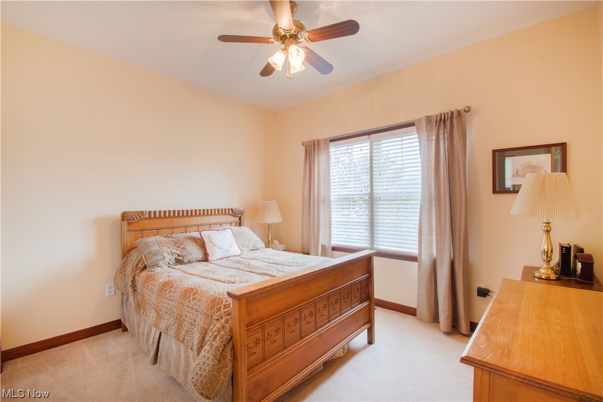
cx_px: 302
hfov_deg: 100.4
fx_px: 251
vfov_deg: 77.3
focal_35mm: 15
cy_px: 201
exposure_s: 3
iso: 320
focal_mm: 10
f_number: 16
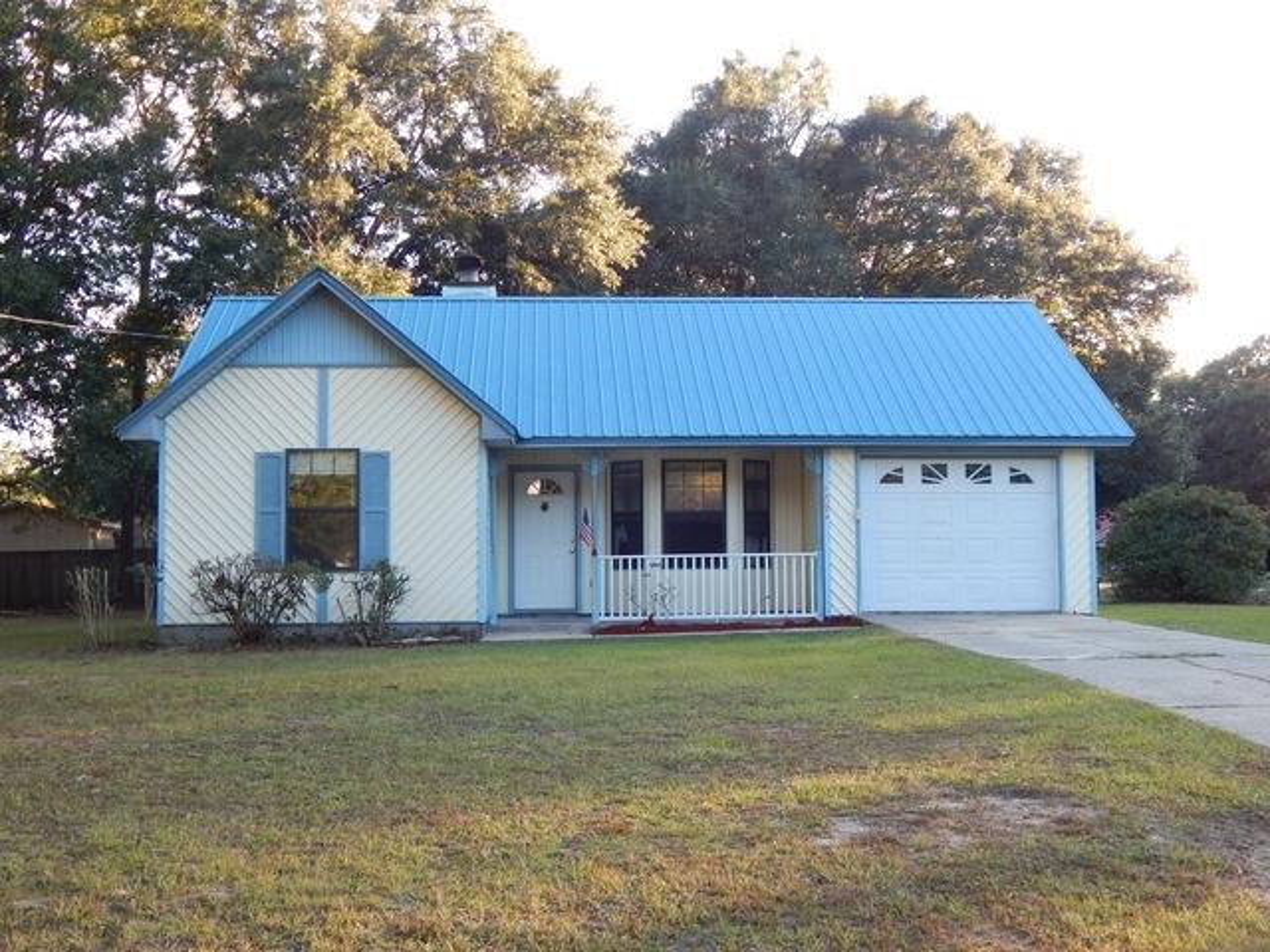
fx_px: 1578
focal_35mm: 43
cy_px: 476
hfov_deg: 43.9
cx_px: 635
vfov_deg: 33.6
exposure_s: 1/100
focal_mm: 7.7
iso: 125
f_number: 3.6
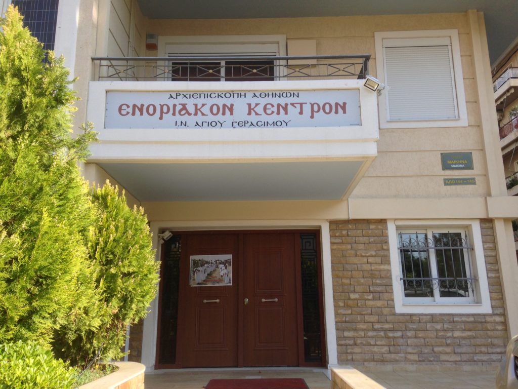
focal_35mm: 33
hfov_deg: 55.4
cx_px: 259
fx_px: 494
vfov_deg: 42.9
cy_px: 194
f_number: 2.4
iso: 50
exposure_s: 1/553
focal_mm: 4.12
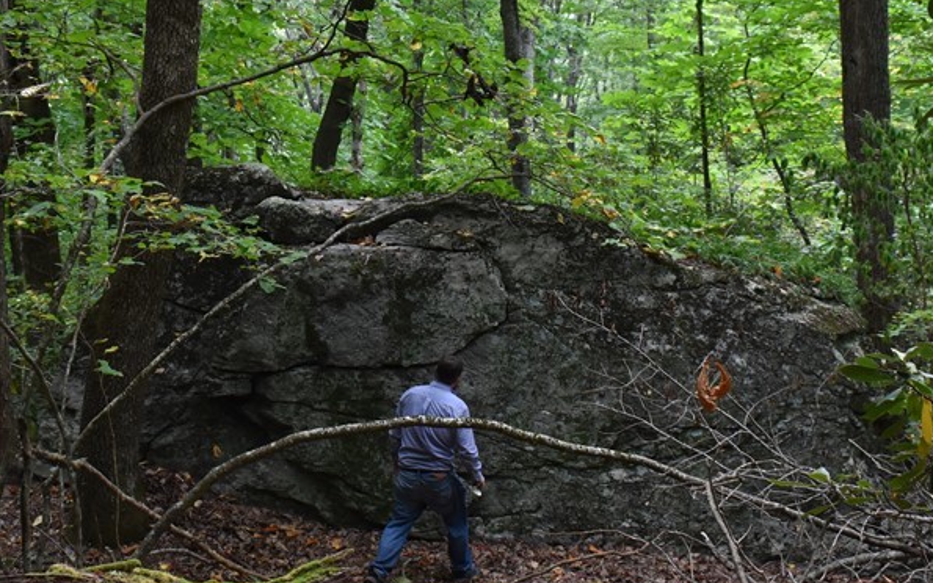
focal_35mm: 67
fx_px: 1704
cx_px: 398
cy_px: 215
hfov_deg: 30.6
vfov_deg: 19.4
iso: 800
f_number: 3.8
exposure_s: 1/125
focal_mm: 24
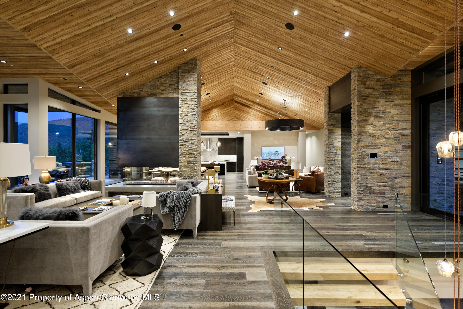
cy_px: 154
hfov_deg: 93.3
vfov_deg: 70.5
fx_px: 219
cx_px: 232
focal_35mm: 17
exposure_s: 1/2.5
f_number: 7.1
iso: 100
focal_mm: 17
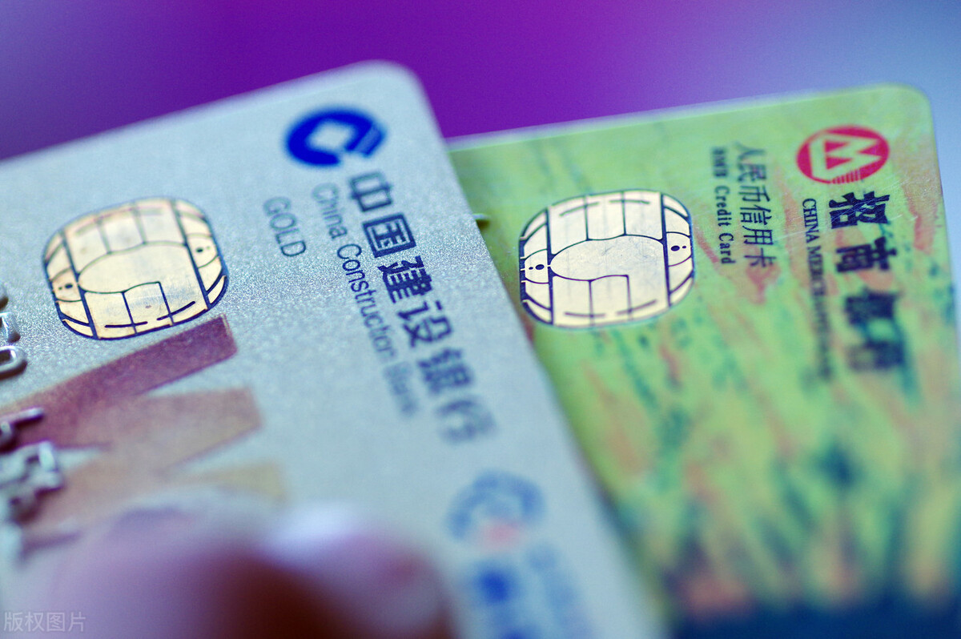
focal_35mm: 150
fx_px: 4001
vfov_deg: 9.1
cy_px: 320
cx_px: 480
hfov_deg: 13.7
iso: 400
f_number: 2.8
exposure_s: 1/125
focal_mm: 100
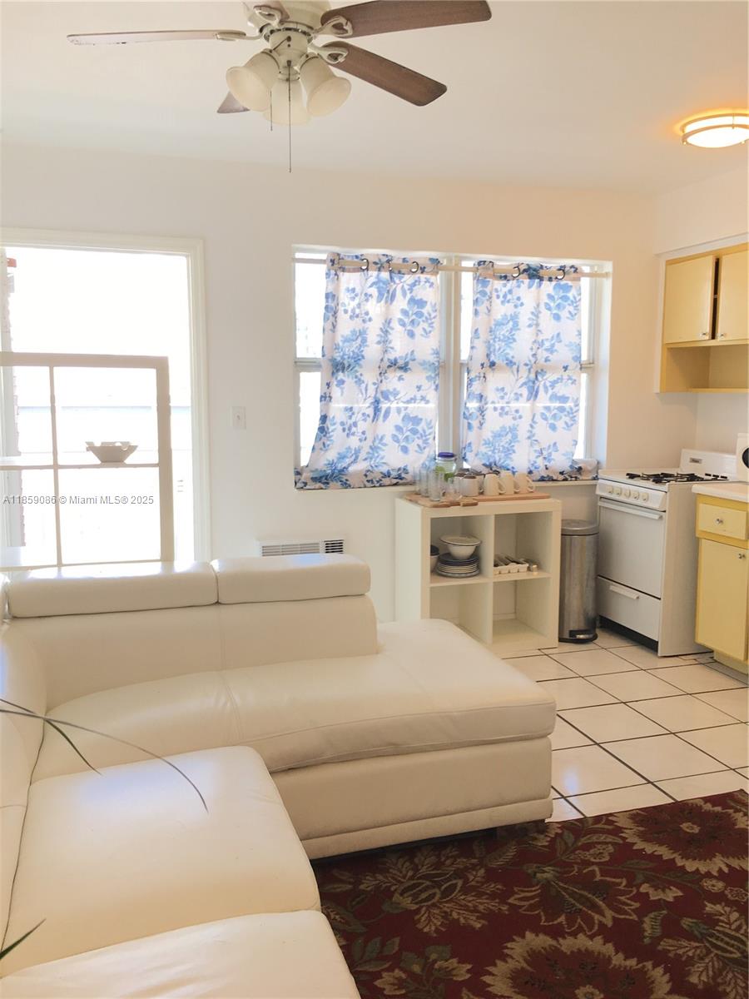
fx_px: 837
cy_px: 500
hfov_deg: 48.2
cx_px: 374
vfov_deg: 61.7
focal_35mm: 29
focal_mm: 4.15
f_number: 2.2
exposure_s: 1/60
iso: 25
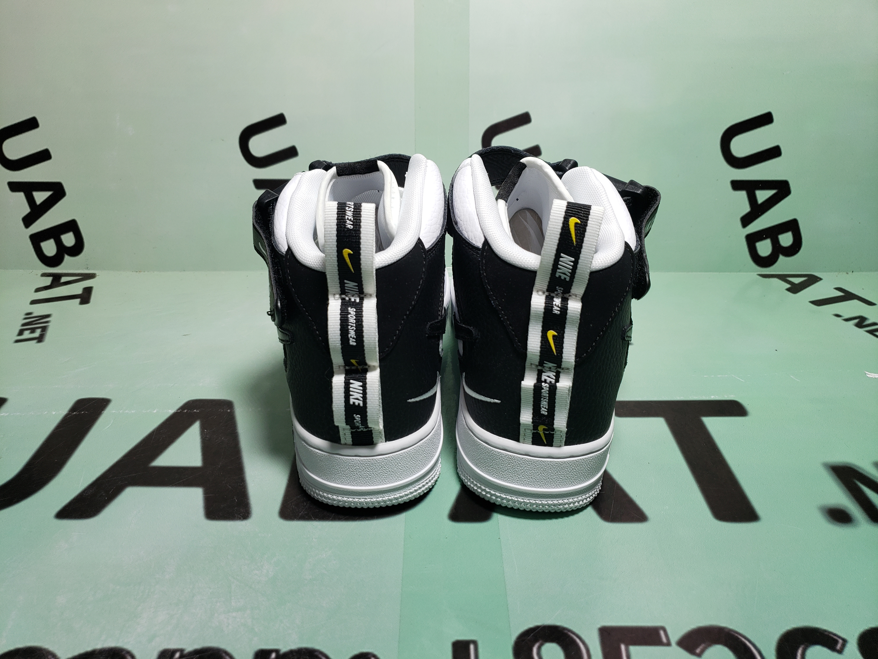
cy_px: 330
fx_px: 659
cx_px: 439
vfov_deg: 53.1
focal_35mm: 26
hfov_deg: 67.3
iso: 50
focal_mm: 4.3
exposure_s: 1/321
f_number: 1.5
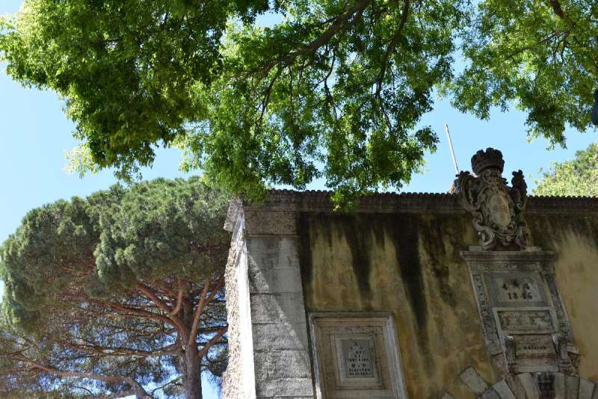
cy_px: 200
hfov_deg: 38.2
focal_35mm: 52
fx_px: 864
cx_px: 299
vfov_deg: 26.0
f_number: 9
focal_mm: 52
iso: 125
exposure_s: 1/50
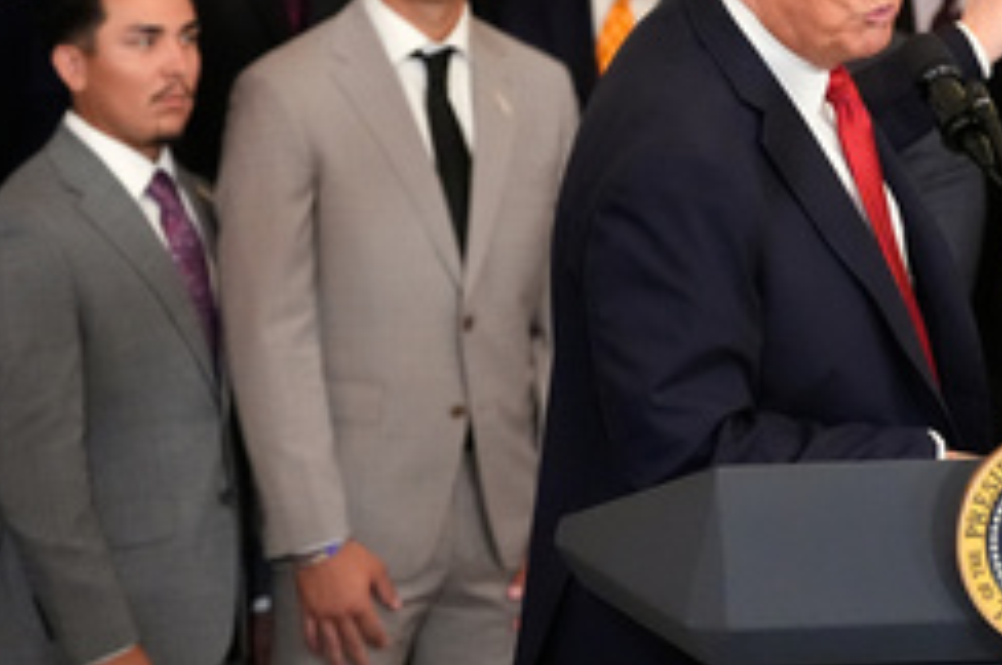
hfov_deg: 11.1
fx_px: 5142
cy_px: -10
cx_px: 830
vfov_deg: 7.4
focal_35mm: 185
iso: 8000
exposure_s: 1/500
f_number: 2.8
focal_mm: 88
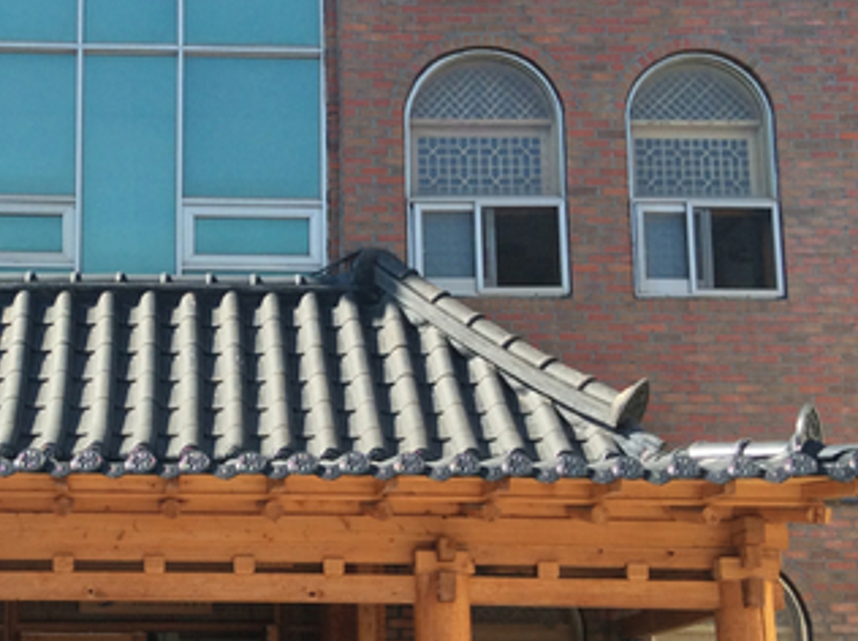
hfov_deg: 26.1
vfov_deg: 20.1
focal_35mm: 73
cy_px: 405
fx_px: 1807
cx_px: 151
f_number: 2.4
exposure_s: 1/406
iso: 32
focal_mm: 3.3
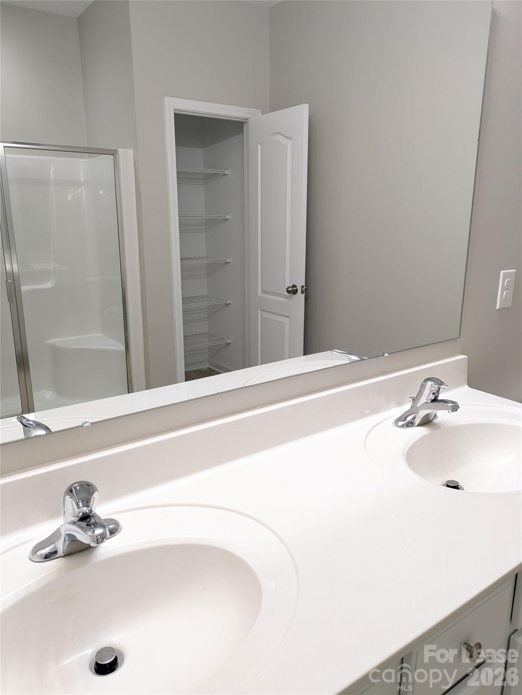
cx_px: 261
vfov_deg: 69.4
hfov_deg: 54.9
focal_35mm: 25
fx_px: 502
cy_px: 348
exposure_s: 1/60
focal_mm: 5.43
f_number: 1.89
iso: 167
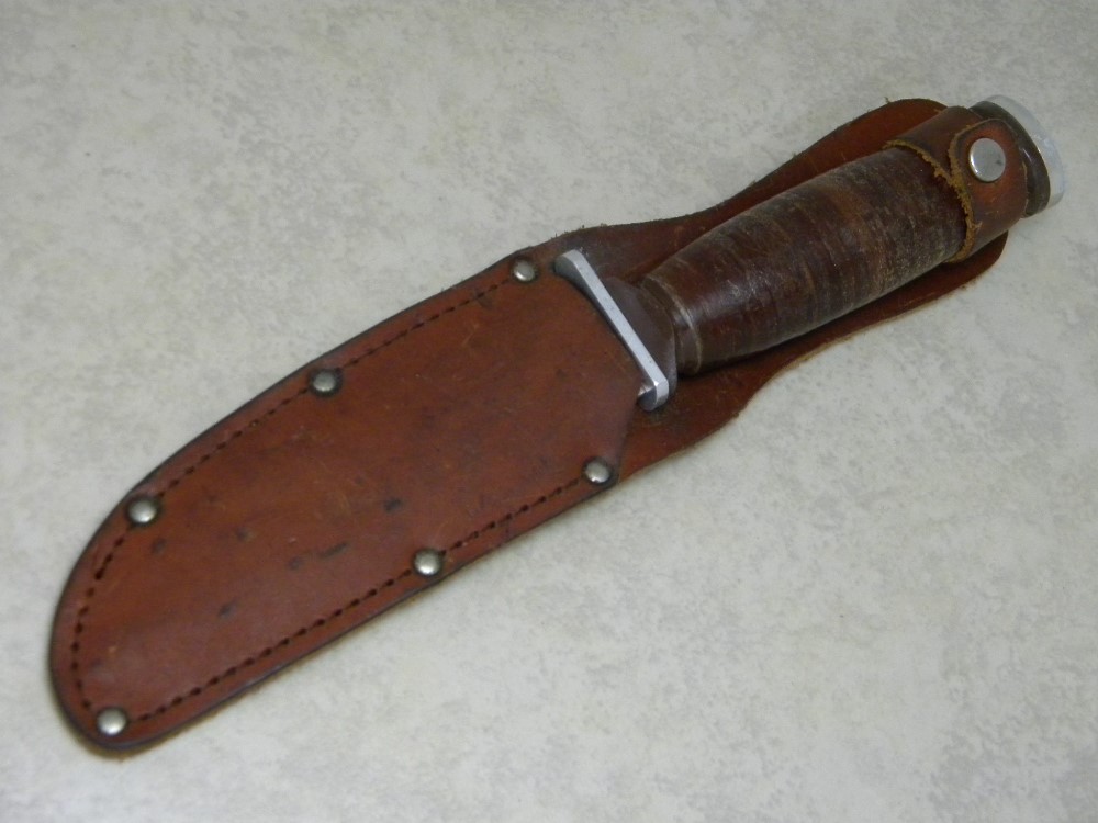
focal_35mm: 67
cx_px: 549
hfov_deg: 29.0
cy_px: 412
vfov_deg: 21.9
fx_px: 2125
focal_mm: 12.2
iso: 400
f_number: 4.3
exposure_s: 1/27
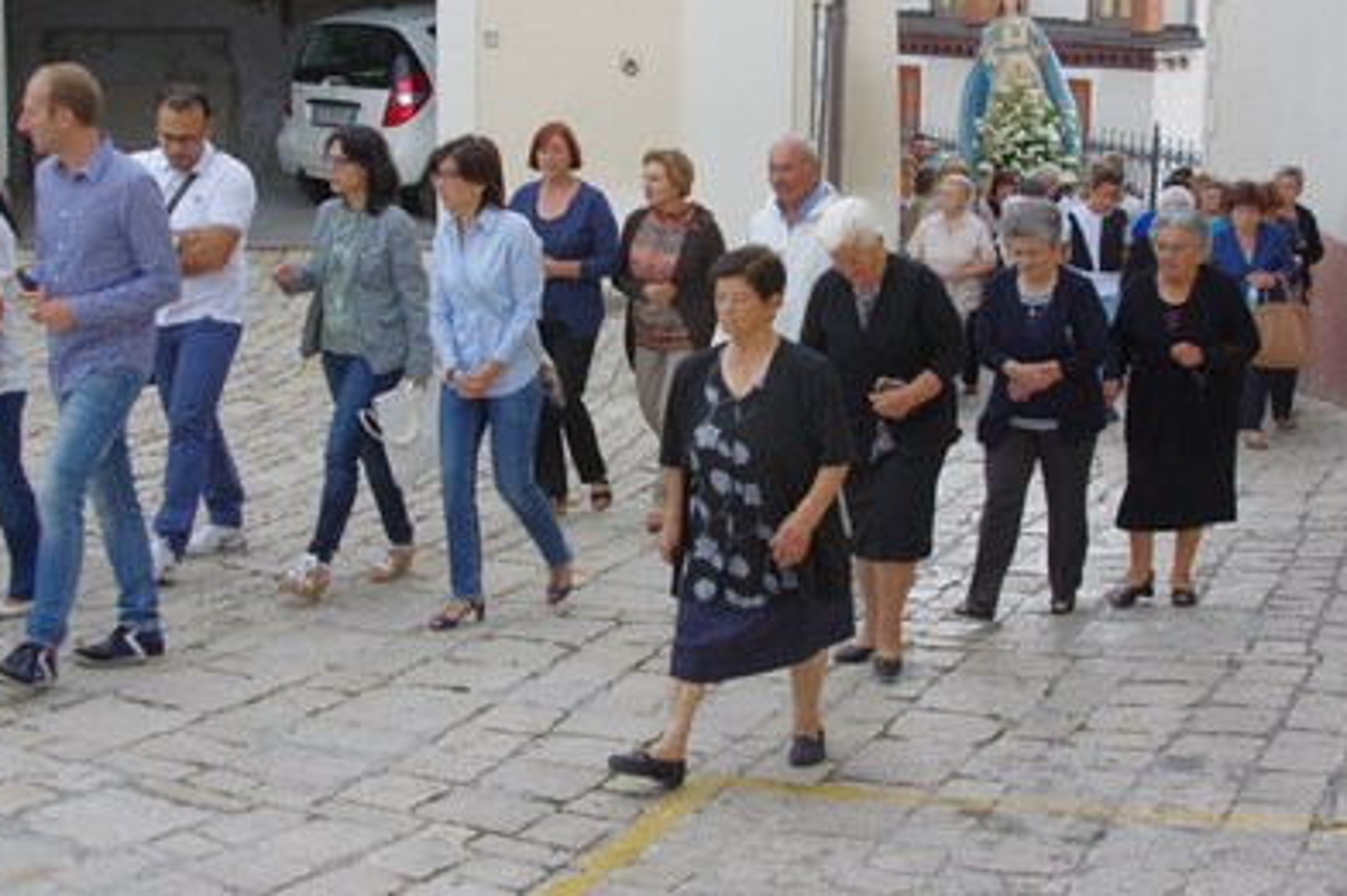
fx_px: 2431
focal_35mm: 65
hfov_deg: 31.0
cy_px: 342
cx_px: 643
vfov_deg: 20.9
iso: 1250
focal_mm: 34
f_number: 6.3
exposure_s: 1/125
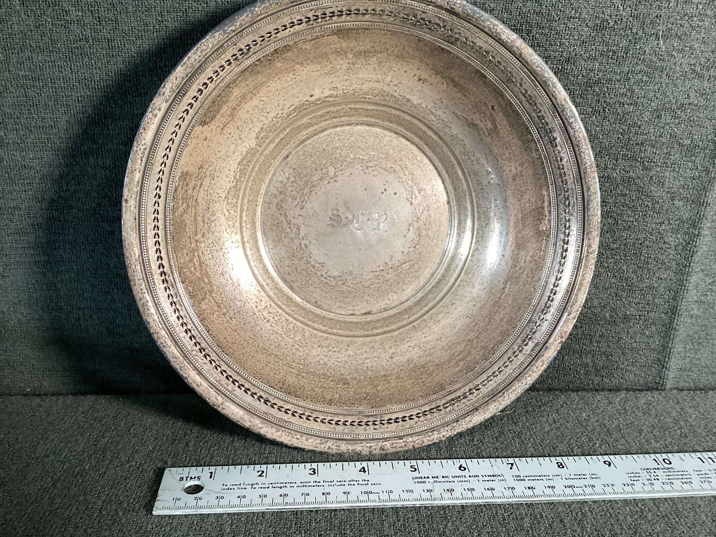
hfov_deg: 58.3
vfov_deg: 45.4
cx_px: 358
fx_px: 641
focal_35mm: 31
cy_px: 268
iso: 200
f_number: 2.4
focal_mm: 3.3
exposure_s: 1/60
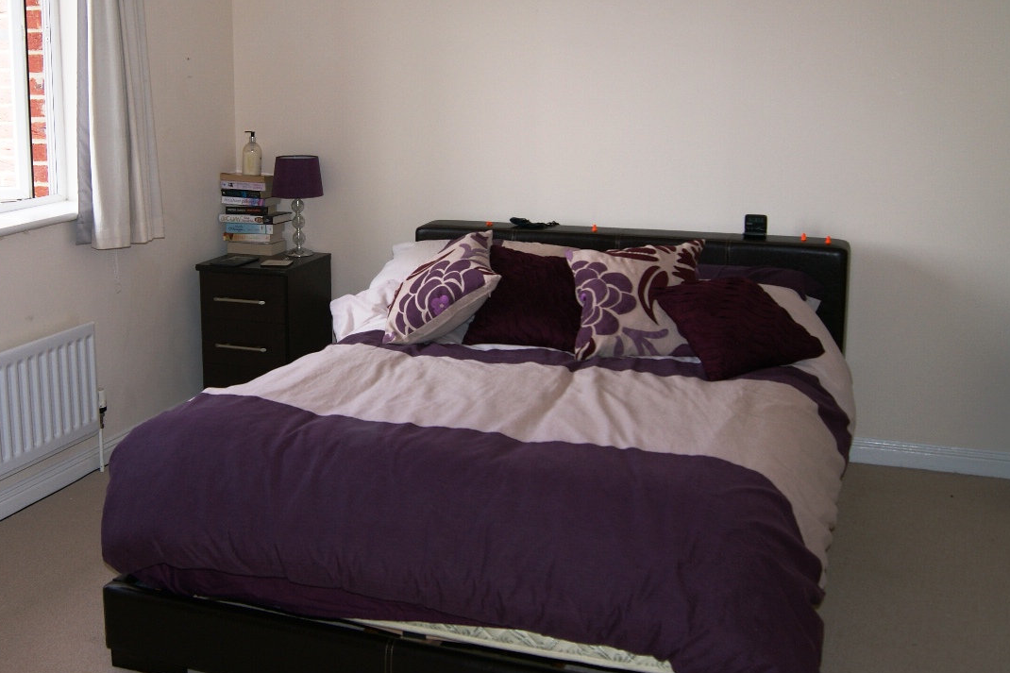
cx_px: 337
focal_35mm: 43
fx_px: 1206
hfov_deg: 44.8
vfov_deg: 31.0
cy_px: 248
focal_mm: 18
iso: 125
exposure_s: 1/160
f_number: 4
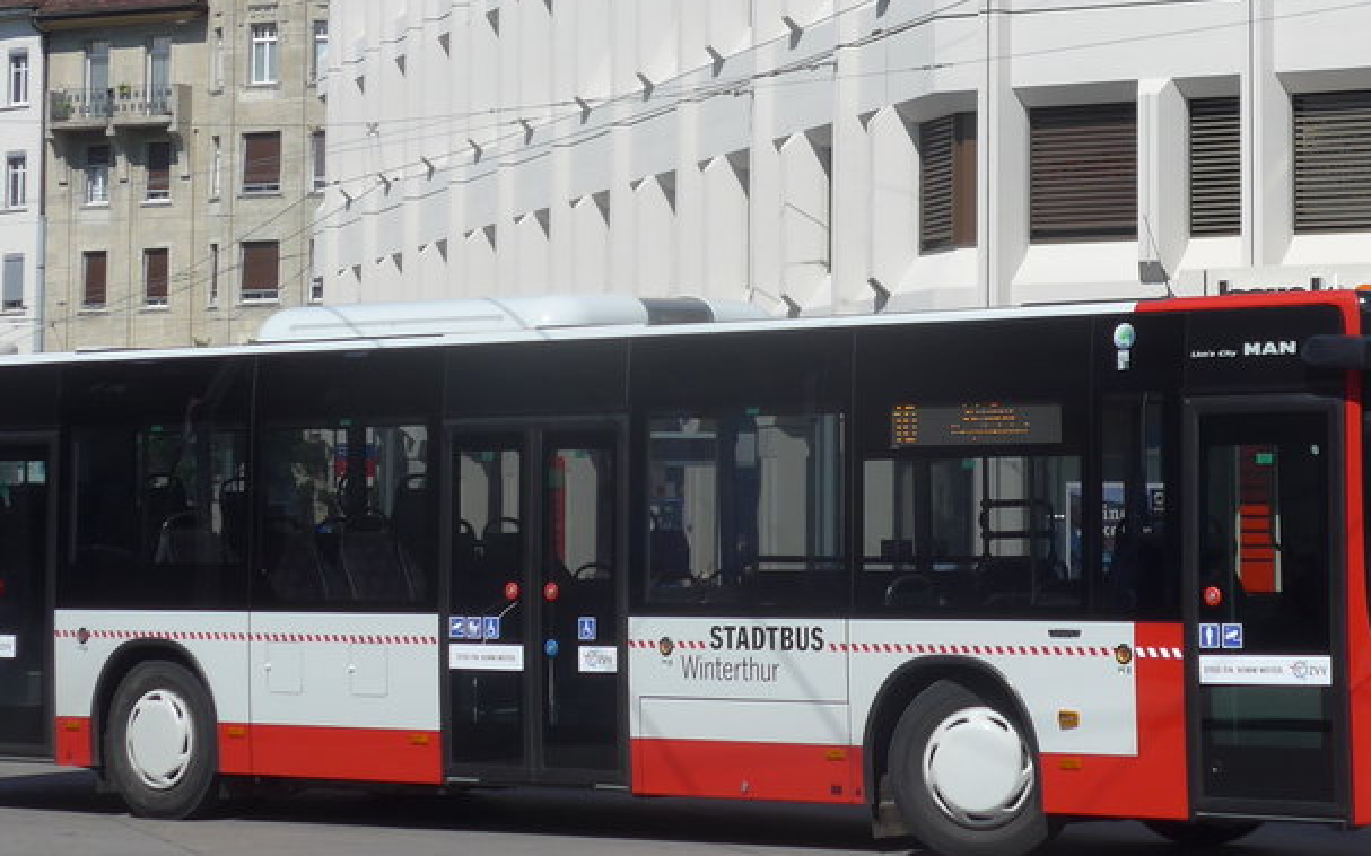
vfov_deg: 12.0
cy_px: 230
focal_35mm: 109
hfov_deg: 19.1
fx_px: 4072
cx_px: 903
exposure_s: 1/2000
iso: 80
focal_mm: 10.7
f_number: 3.3
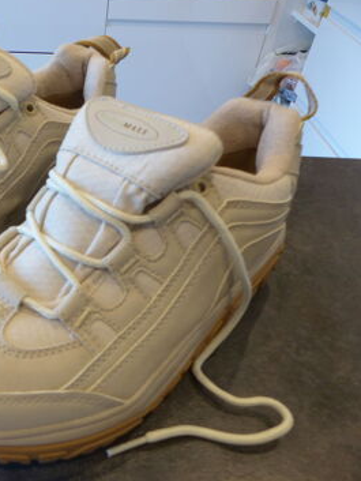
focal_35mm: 34
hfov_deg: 38.9
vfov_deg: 53.9
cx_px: 37
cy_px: 237
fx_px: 472
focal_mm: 4.5
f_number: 2.8
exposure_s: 1/15
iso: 100
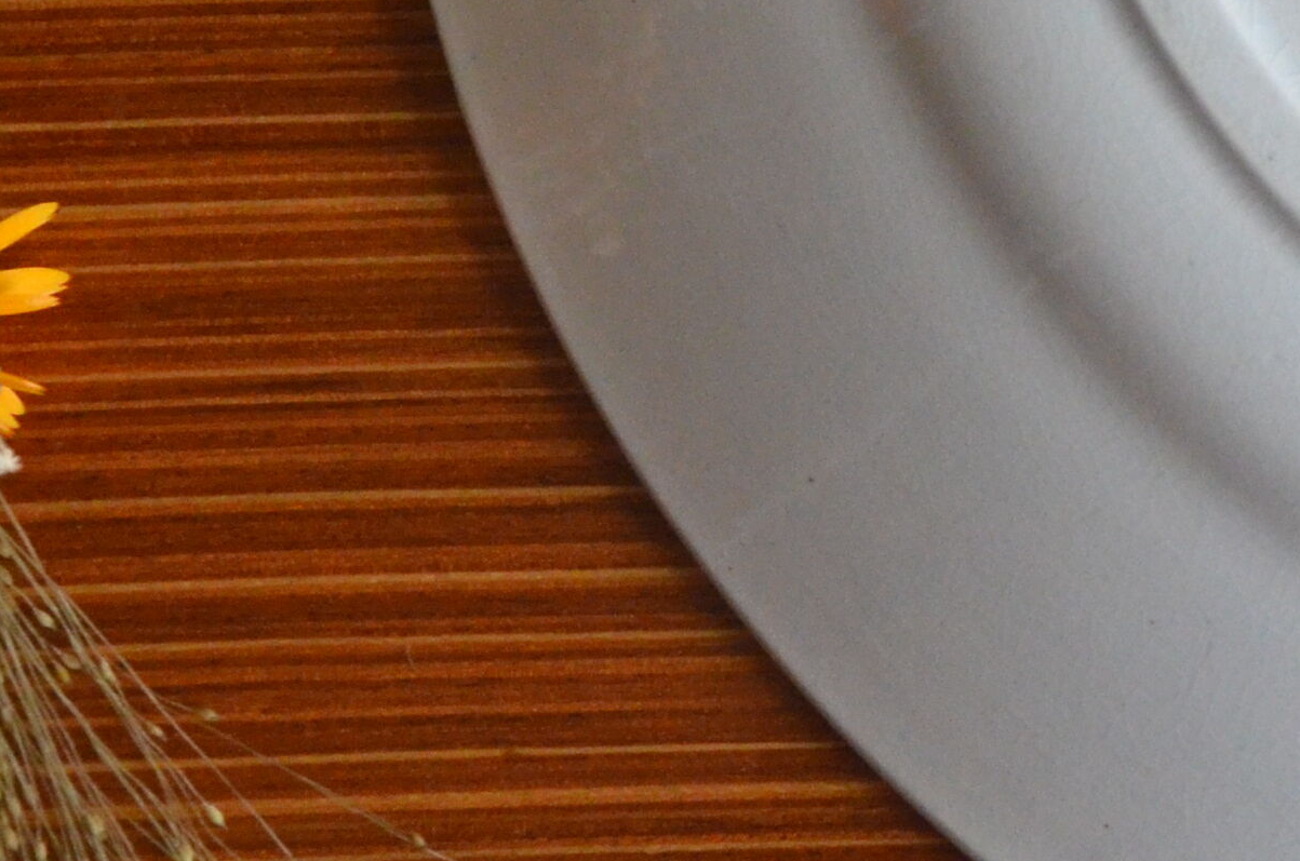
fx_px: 6199
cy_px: -324
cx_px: 1570
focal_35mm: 172
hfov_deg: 11.7
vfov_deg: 7.8
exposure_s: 1/50
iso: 1600
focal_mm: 28
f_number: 4
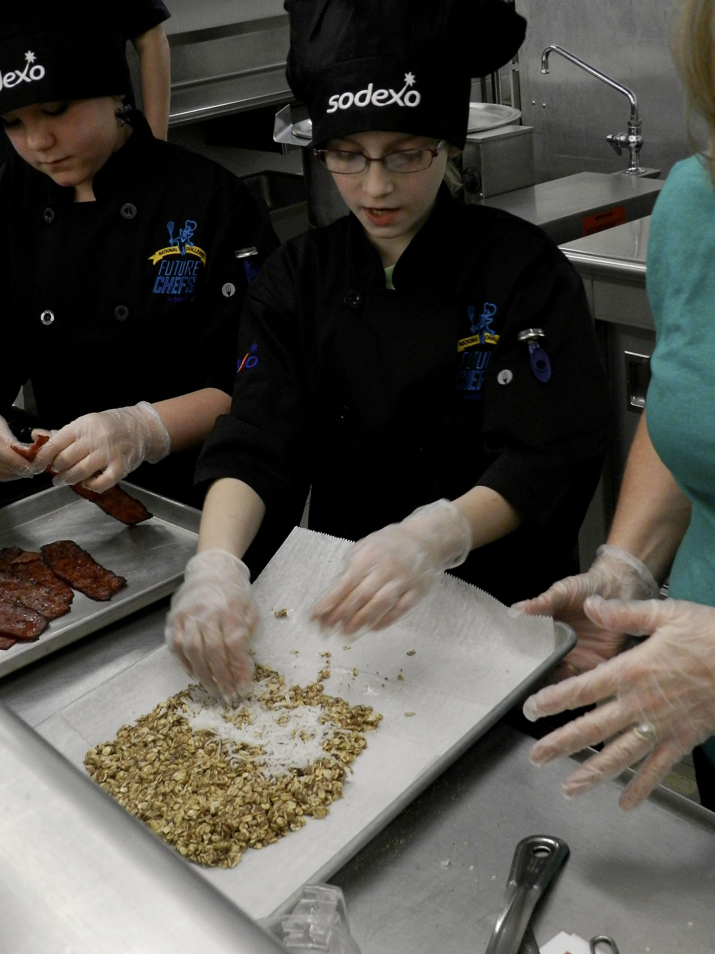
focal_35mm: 46
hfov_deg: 31.5
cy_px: 477
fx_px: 1267
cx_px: 358
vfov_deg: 41.2
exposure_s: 1/80
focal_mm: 8.1
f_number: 4.2
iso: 640
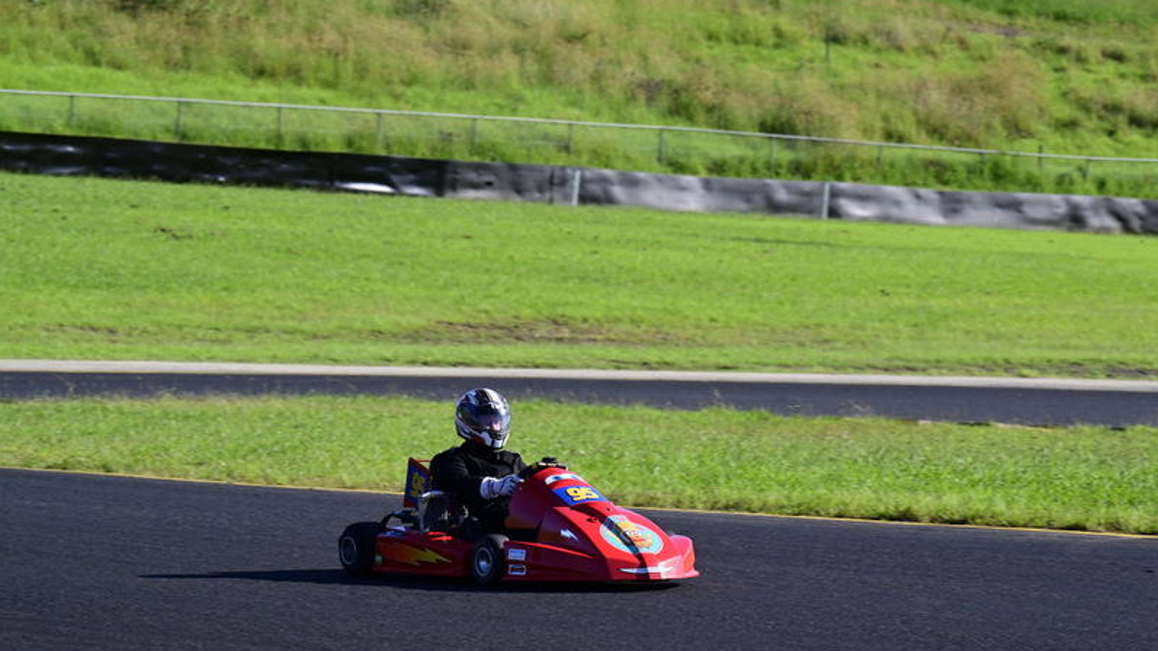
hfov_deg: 8.2
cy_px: 371
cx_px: 580
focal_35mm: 263
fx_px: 8074
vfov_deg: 4.6
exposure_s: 1/640
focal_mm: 250
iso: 640
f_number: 11
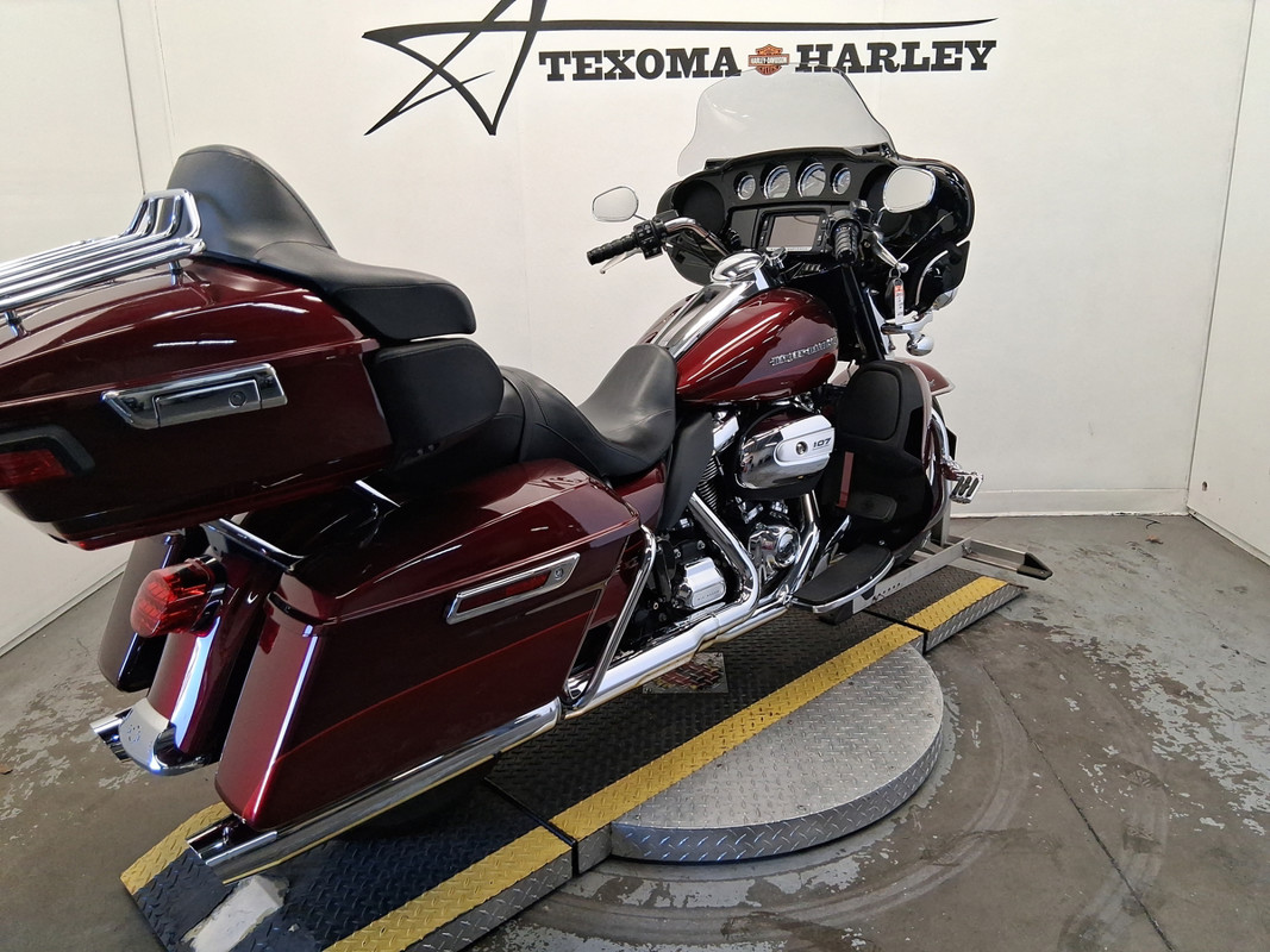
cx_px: 635
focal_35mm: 26
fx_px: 954
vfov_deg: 53.1
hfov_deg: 67.3
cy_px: 476
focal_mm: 3.98
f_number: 1.8
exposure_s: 1/120
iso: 160
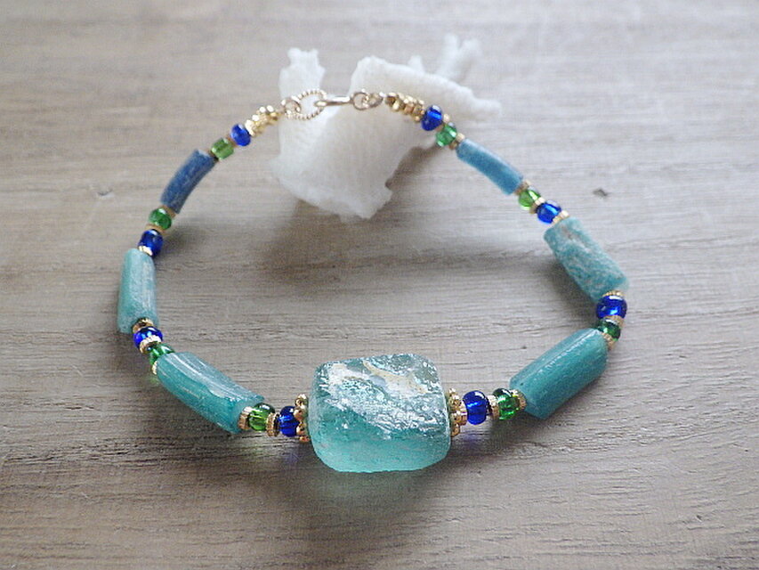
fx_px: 746
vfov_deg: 41.8
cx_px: 380
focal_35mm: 34
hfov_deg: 54.0
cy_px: 285
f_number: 3.8
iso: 200
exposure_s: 1/50
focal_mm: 6.1
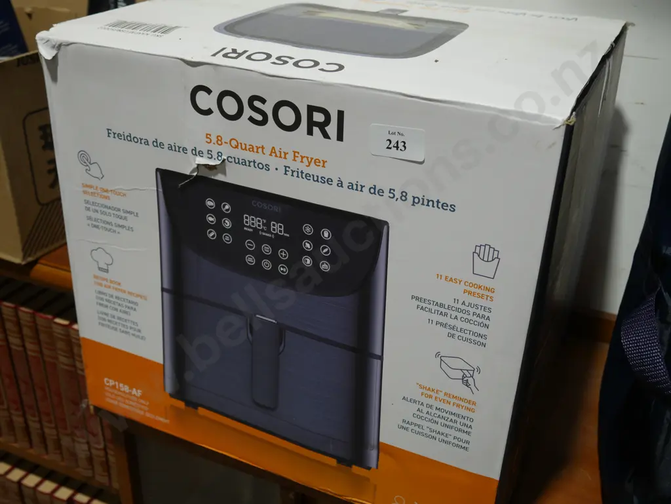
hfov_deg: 46.8
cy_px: 252
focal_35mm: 40
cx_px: 336
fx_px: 776
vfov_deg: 36.0
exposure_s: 1/80
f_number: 4.4
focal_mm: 20
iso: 200
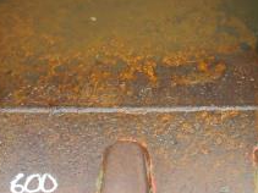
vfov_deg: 10.7
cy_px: -42
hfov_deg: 14.5
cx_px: 117
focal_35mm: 136
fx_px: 1013
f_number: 3.5
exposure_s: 1/80
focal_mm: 14
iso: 160
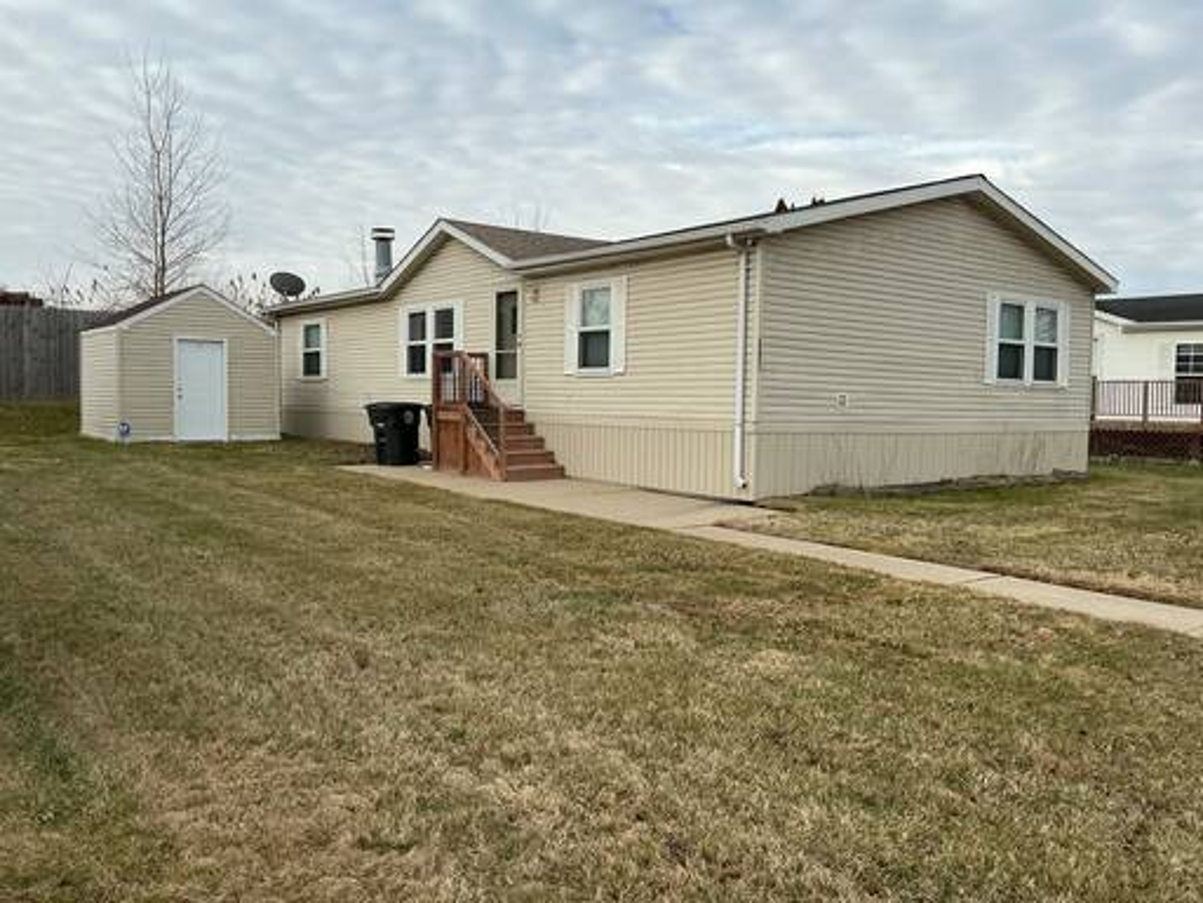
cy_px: 452
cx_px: 602
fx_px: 1008
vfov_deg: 48.2
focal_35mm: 29
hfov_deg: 61.7
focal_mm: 3
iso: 25
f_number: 1.8
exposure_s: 1/1015
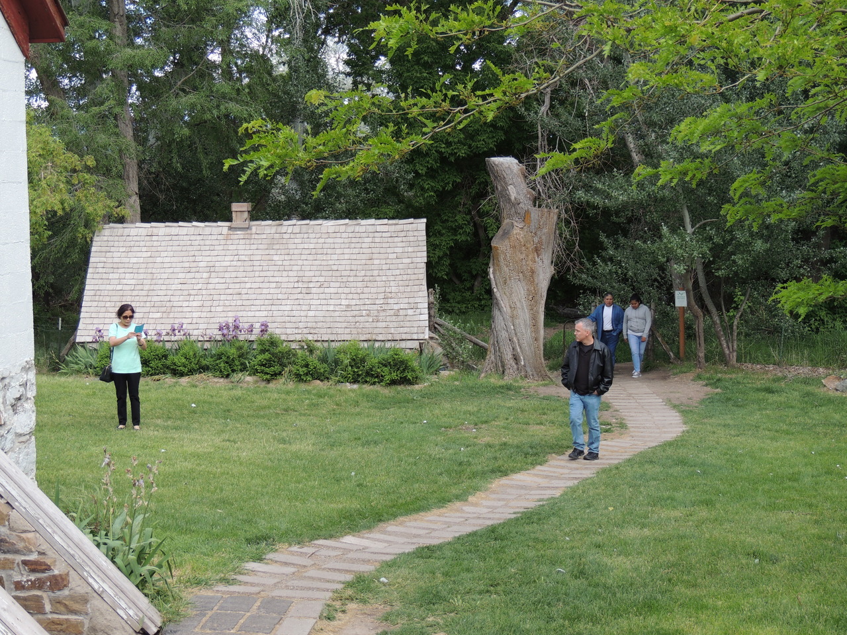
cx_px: 424
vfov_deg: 24.4
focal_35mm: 60
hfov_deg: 32.2
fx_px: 1468
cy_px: 318
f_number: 3.7
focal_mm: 10.7
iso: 100
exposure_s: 1/250
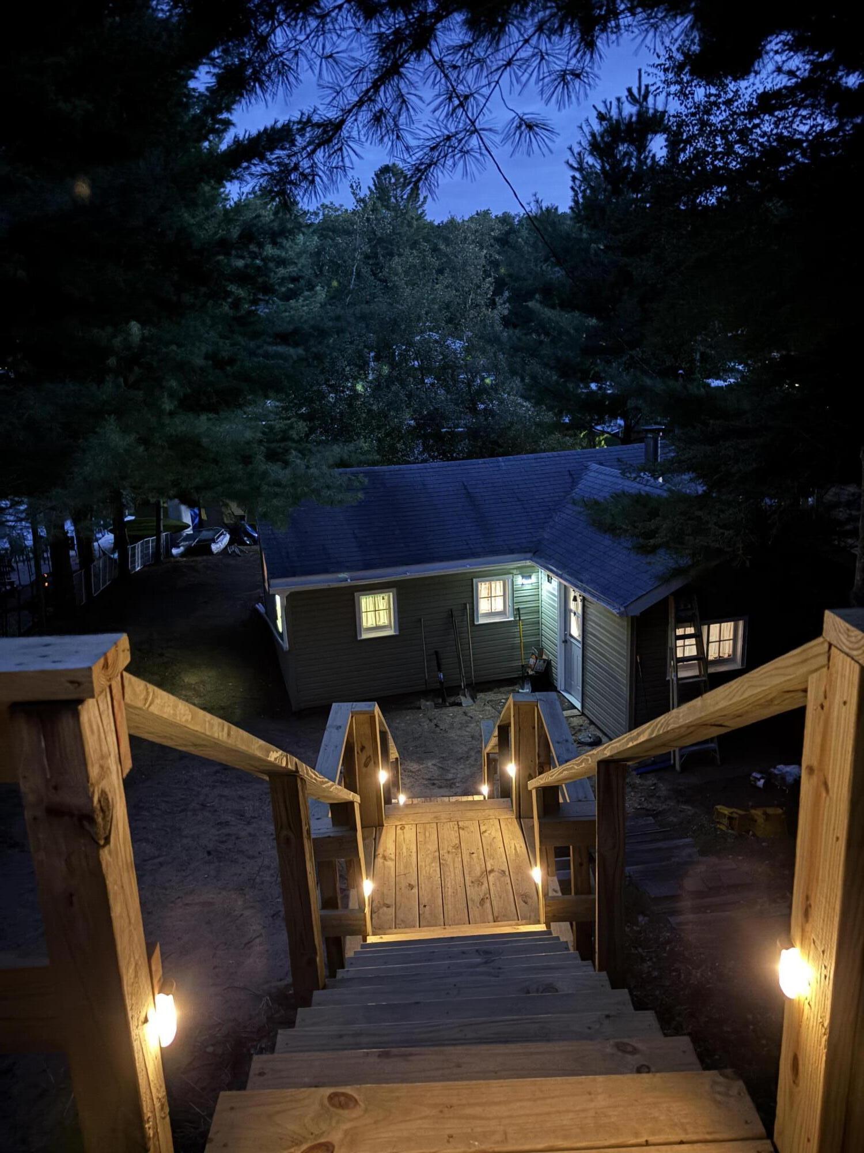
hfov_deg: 53.1
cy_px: 576
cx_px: 432
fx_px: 865
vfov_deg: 67.3
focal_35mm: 26
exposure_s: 1/2
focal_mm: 5.96
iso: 2000
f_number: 1.6
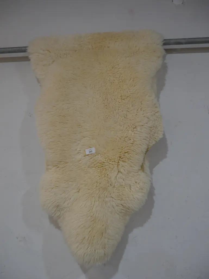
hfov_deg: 46.8
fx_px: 241
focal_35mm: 30
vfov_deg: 59.9
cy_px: 140
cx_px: 104
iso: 320
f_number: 3.6
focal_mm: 15
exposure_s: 1/60
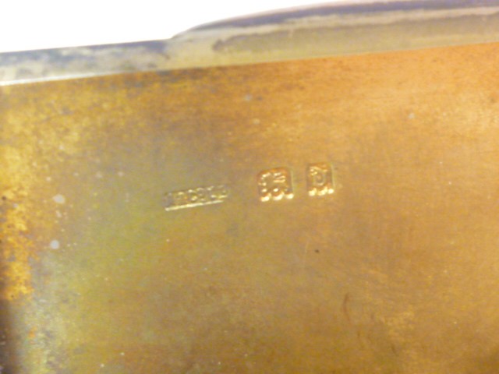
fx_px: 851
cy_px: 187
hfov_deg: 32.7
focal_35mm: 59
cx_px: 250
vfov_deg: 24.8
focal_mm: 5.3
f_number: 3.3
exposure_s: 1/8
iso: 400
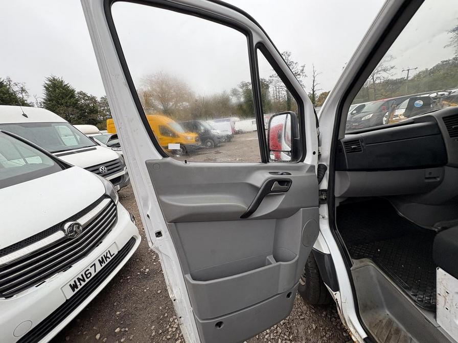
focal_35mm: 14
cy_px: 172
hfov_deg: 102.1
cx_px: 229
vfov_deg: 85.7
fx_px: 185
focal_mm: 2.22
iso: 50
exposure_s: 1/99
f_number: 2.2
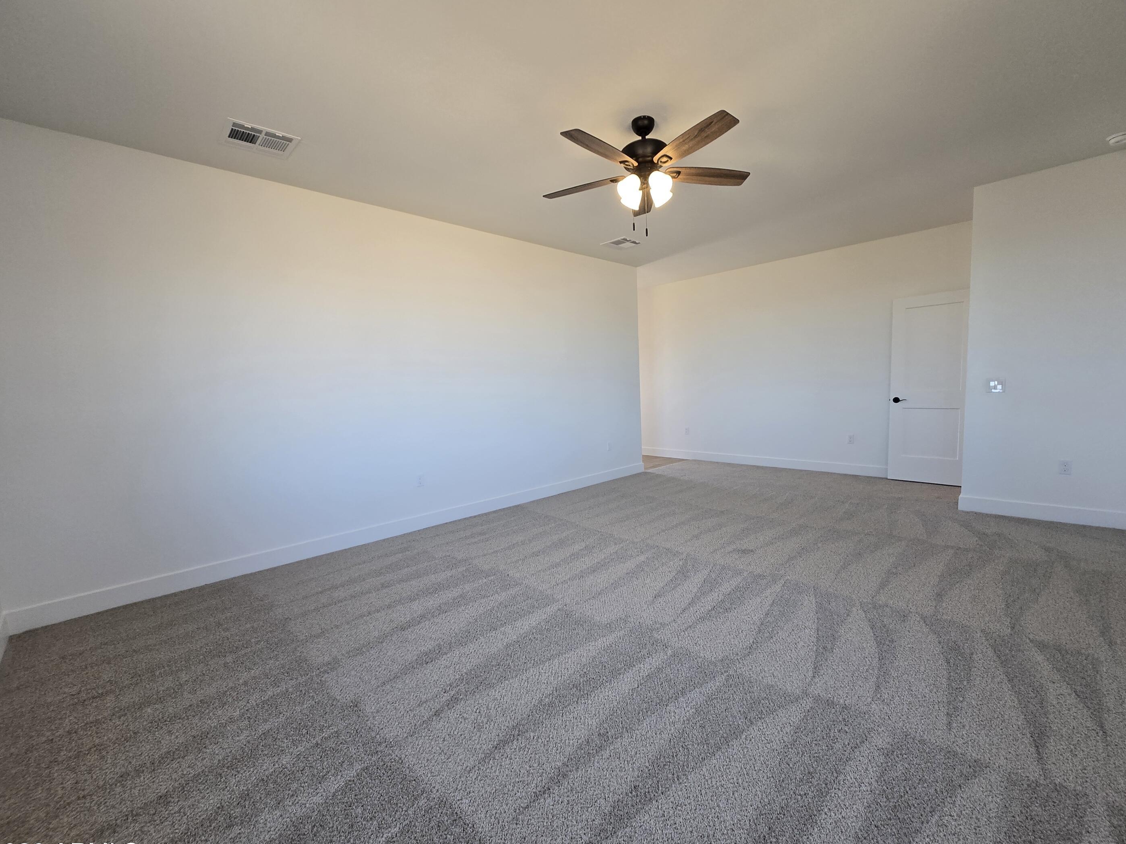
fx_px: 455
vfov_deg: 85.6
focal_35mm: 14
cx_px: 593
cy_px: 440
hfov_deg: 102.0
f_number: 2.2
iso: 64
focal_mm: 1.7
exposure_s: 1/60
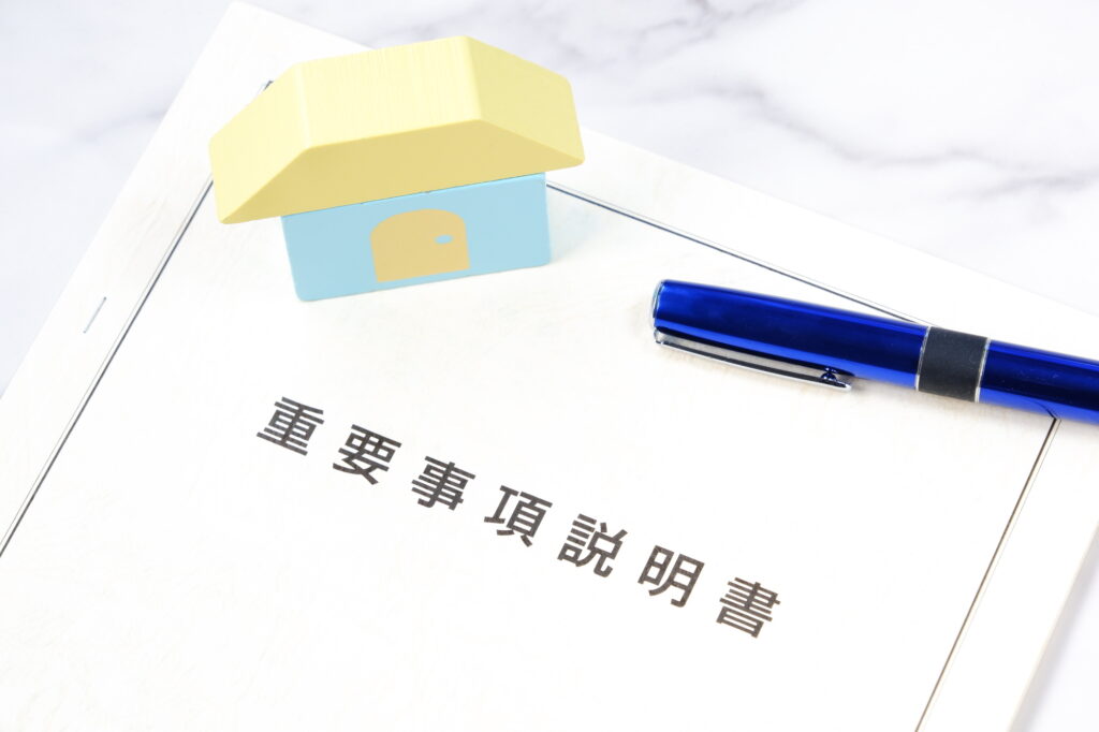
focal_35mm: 120
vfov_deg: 11.4
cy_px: 366
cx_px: 550
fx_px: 3662
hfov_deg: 17.1
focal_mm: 80
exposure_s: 1/100
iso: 400
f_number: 7.1
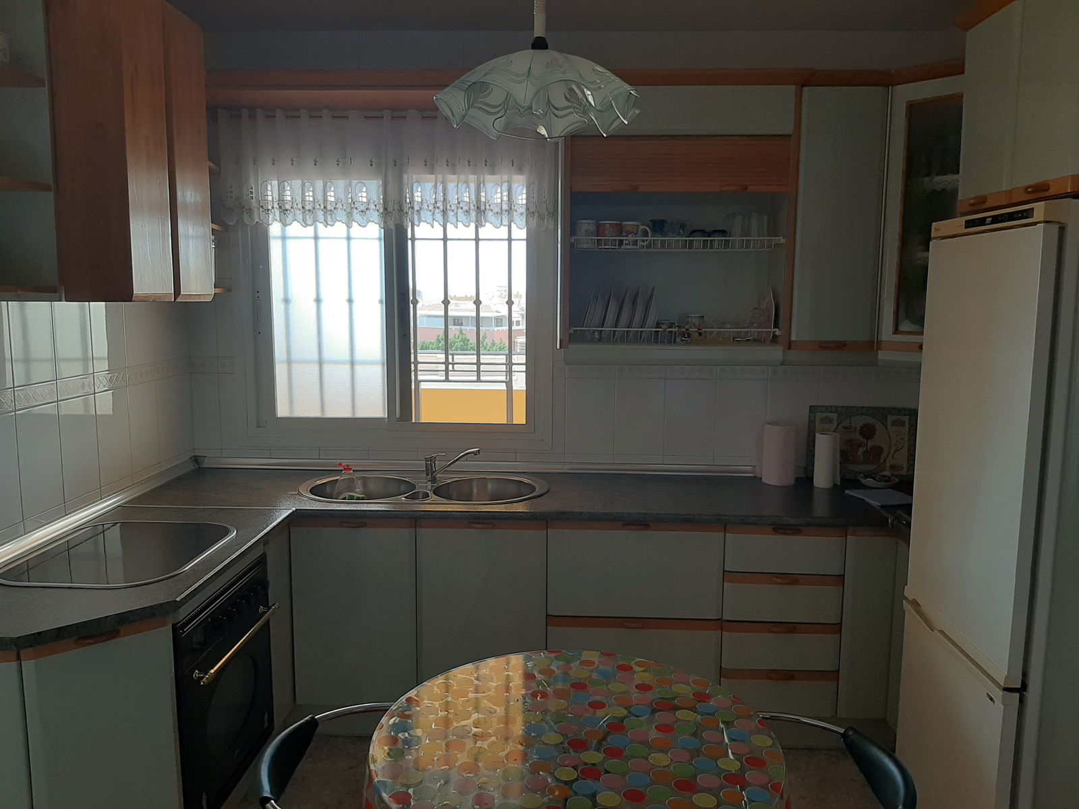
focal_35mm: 26
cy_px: 404
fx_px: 810
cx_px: 540
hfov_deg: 67.3
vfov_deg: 53.1
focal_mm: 3.93
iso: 40
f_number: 1.7
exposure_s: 1/134
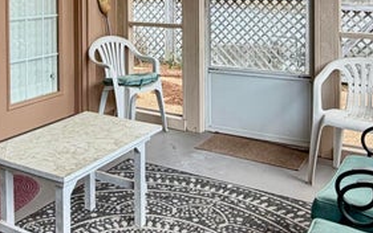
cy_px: 0
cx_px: 133
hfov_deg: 43.9
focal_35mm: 45
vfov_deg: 27.0
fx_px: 458
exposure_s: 1/121
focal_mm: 2.22
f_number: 2.2
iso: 64
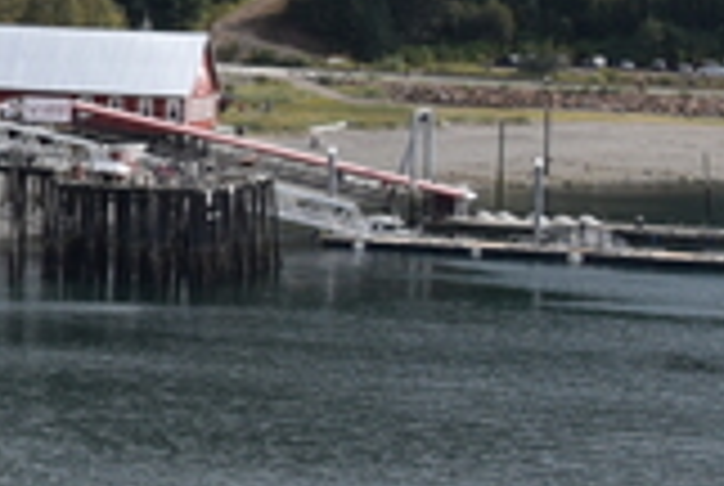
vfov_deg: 5.4
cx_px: -1300
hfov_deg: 7.3
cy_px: -198
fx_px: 5118
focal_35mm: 254
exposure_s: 1/250
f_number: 8
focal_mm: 32
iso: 100
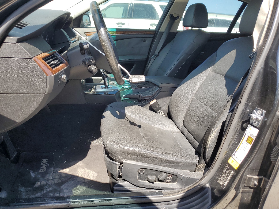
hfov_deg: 67.3
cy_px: 104
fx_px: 210
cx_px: 140
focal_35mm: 26
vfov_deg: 53.1
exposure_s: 1/588
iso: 50
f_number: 1.5
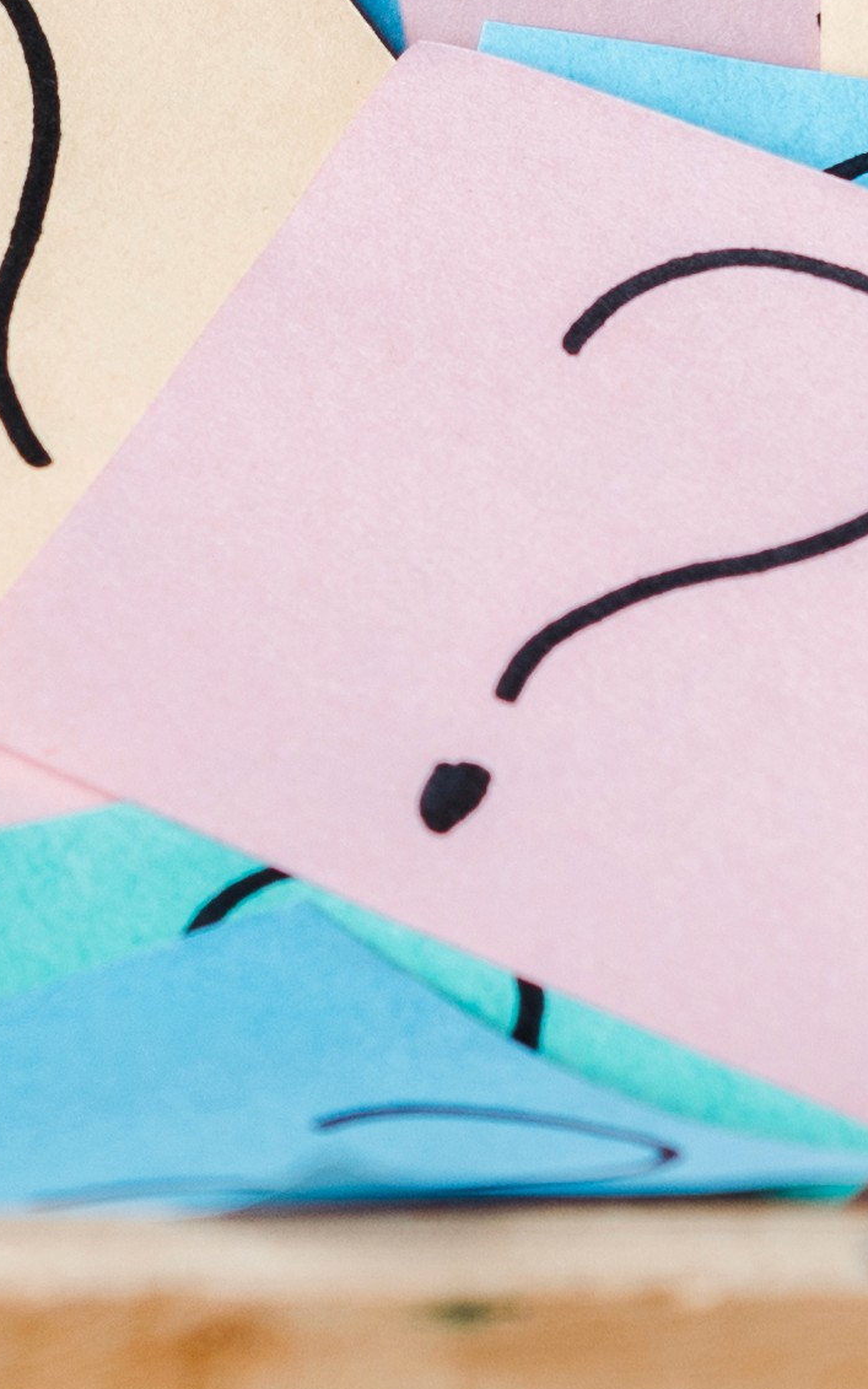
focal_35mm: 252
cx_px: 6
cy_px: -165
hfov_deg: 5.2
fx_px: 9537
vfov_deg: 8.3
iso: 250
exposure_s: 1/160
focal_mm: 38
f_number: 3.5
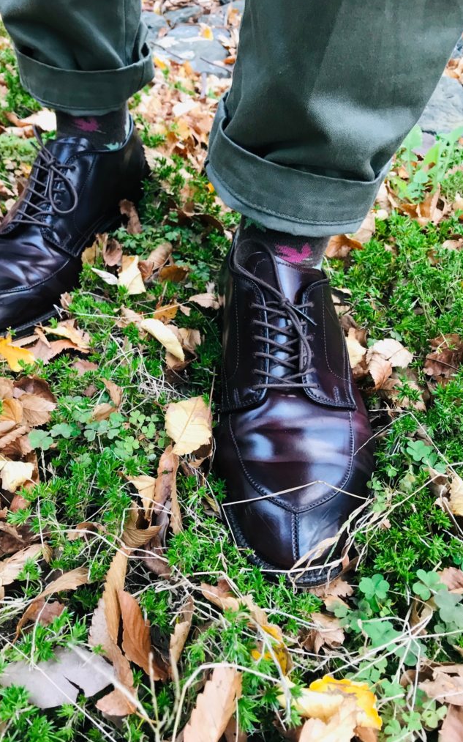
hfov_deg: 41.7
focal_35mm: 30
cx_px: 197
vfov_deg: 62.9
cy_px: 368
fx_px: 606
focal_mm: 3.99
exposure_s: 1/20
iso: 40
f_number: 1.8
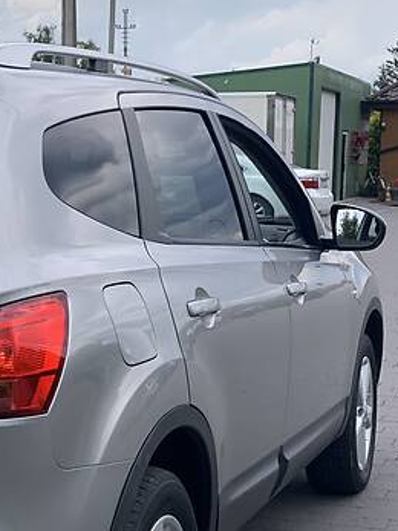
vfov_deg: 21.7
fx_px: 1381
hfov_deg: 16.3
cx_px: 77
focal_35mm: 90
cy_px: 329
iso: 16
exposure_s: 1/813
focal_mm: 6
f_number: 2.4
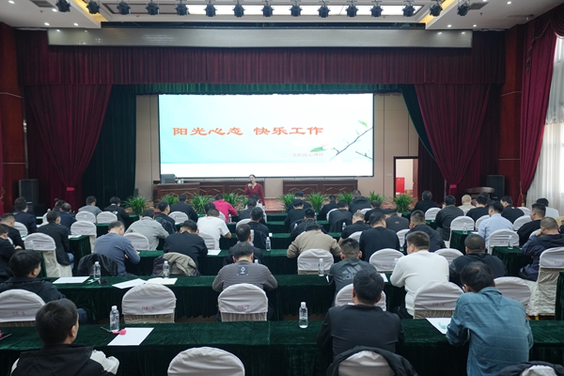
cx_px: 282
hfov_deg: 65.5
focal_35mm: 28
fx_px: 439
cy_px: 188
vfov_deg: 46.4
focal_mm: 28
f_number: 3.5
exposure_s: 1/250
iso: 2000
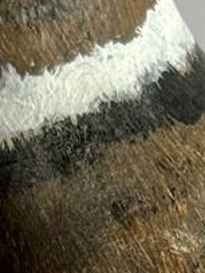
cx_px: 304
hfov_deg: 5.2
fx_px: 2227
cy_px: 507
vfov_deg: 6.8
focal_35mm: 282
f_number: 1.78
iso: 100
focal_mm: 6.76
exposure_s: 1/94
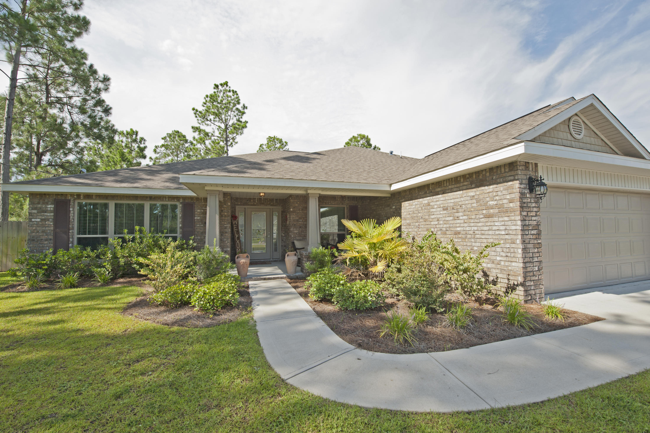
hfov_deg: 104.3
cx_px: 325
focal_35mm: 14
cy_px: 216
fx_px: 253
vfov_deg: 81.1
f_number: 9
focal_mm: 14
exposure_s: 1/200
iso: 200
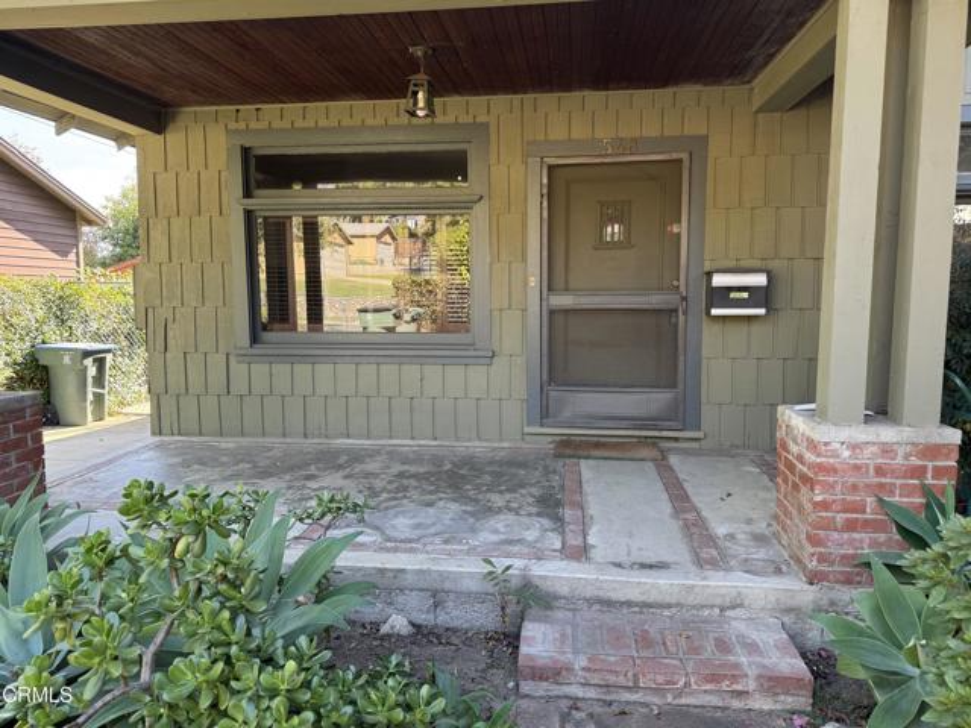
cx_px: 486
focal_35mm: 24
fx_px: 673
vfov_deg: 56.8
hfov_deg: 71.6
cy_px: 364
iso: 80
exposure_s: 1/162
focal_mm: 6.76
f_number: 1.78
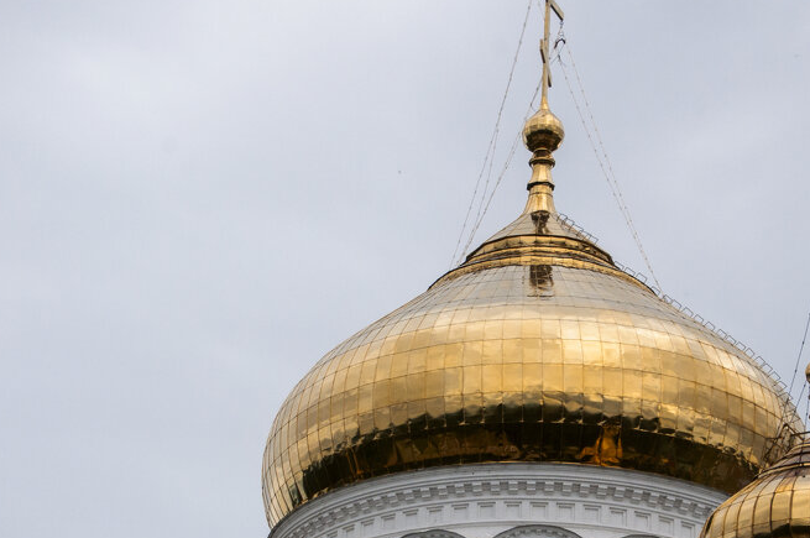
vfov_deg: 9.6
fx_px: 3213
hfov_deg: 14.4
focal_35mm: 143
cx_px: 486
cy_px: 387
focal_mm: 52
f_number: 13
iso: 640
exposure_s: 1/640
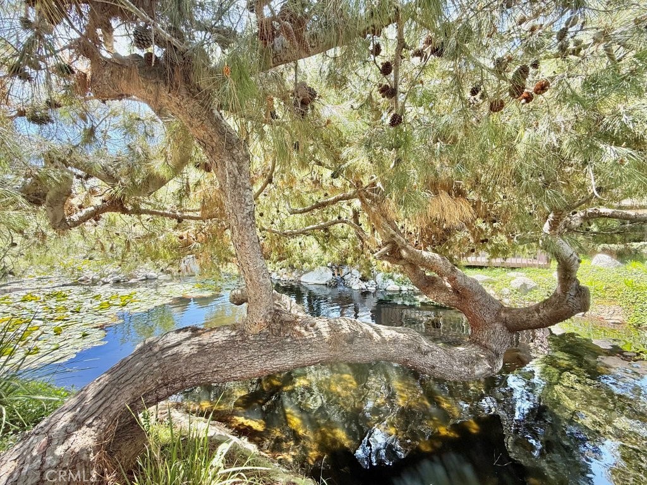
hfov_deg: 102.1
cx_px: 324
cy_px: 242
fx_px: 262
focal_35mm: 14
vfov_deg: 85.7
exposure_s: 1/124
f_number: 2.2
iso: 64
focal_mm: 2.22
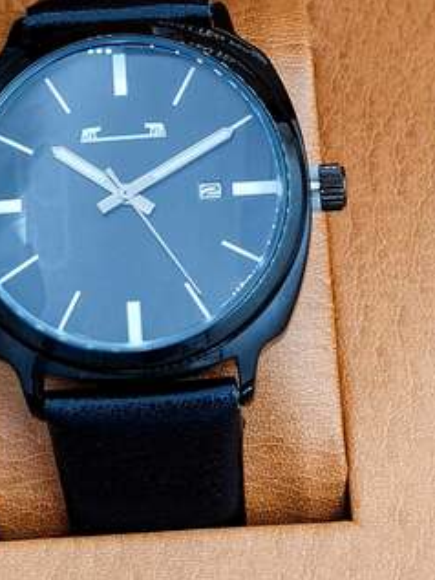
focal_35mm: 71
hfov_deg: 20.7
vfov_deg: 27.3
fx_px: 1189
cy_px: 206
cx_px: 223
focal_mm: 5.4
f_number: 1.8
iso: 50
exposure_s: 1/307
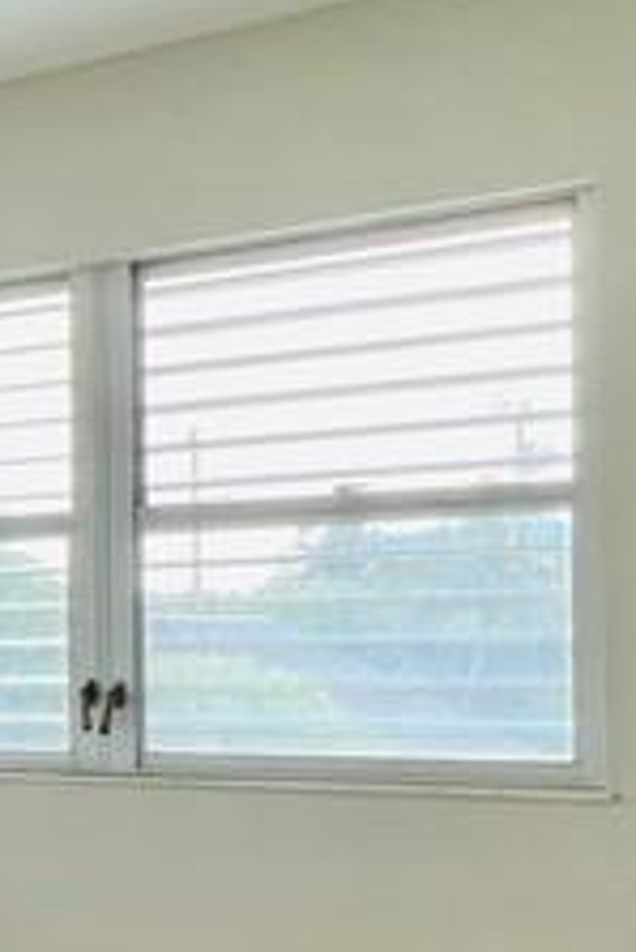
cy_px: 657
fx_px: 1640
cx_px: -589
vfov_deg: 32.0
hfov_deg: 17.0
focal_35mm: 62
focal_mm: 1.57
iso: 50
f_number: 1.8
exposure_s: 1/120
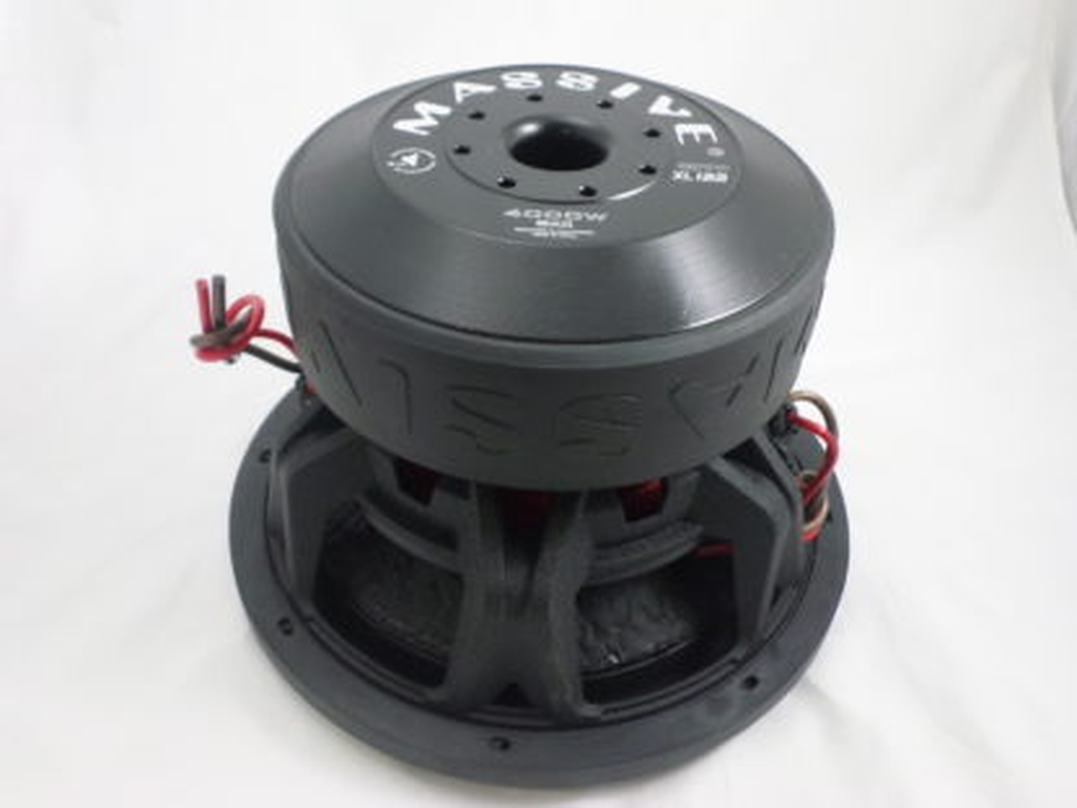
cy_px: 404
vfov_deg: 46.8
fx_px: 933
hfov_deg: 60.0
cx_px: 538
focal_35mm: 30
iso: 240
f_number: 2.7
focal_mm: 5.5
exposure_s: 1/30
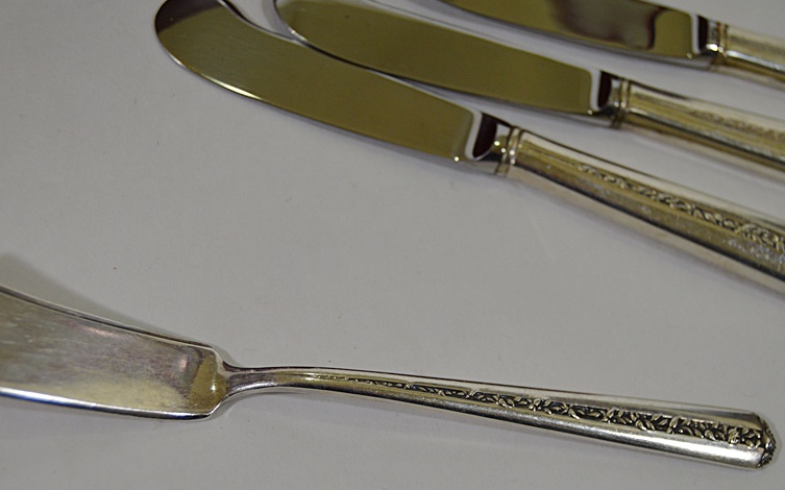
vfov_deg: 18.8
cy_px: 329
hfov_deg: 29.8
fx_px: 1476
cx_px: 385
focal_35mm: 69
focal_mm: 34
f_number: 4.5
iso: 400
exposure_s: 1/80
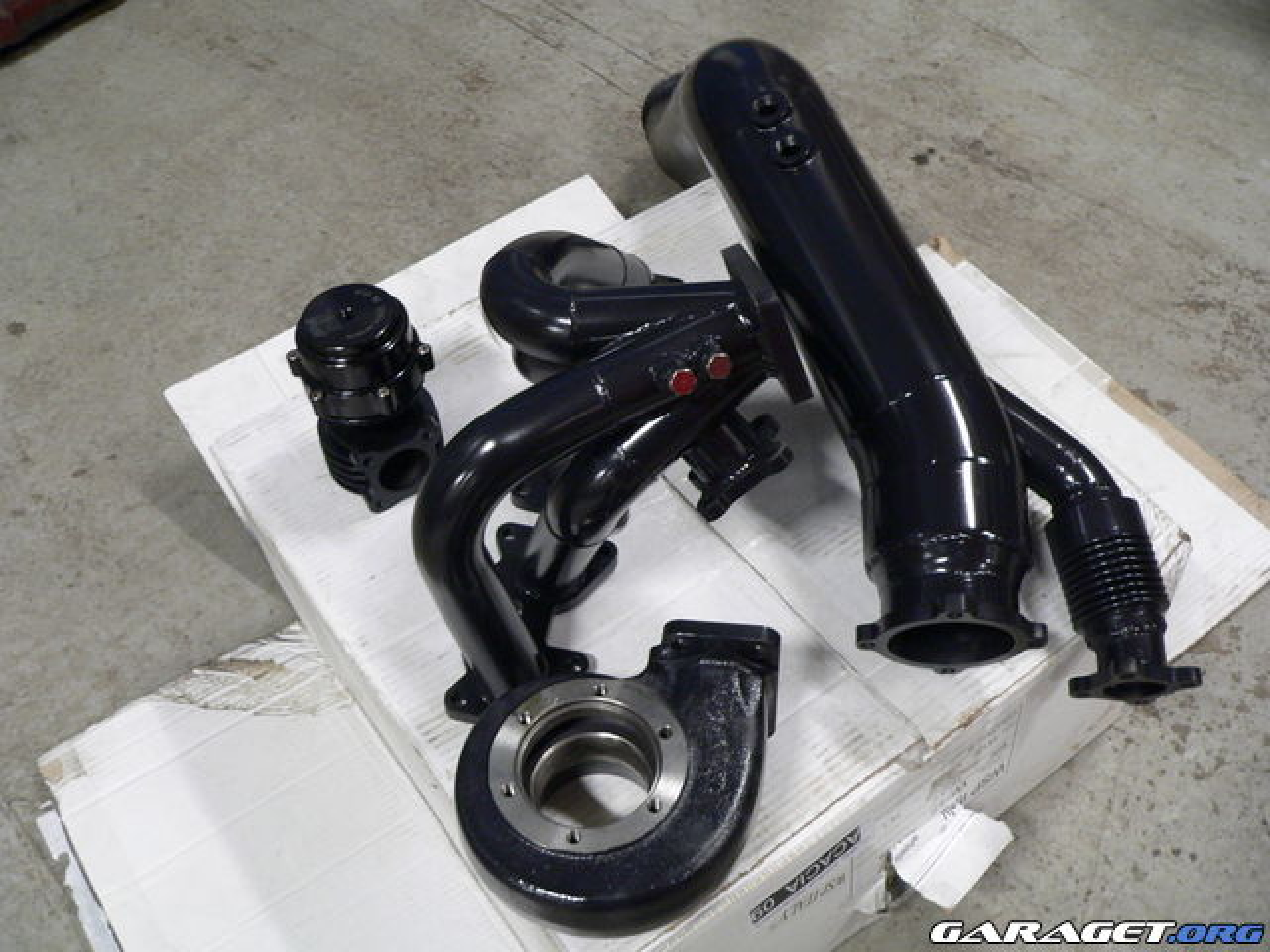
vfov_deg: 39.7
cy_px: 476
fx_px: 1321
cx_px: 635
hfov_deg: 51.4
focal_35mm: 36
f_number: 2.8
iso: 200
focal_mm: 6
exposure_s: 1/8
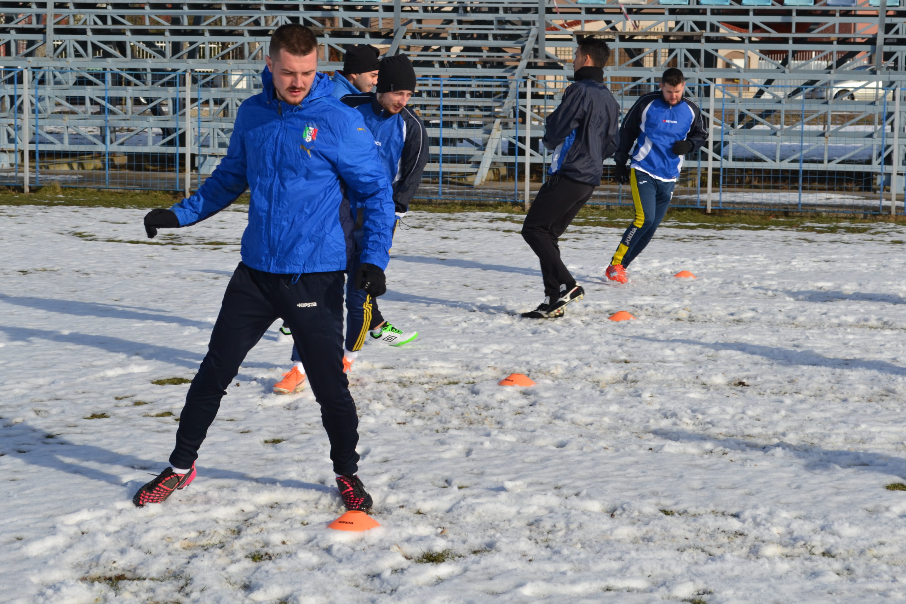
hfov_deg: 24.6
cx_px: 453
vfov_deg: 16.6
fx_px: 2076
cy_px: 302
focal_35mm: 82
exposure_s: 1/250
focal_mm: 55
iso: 100
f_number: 8
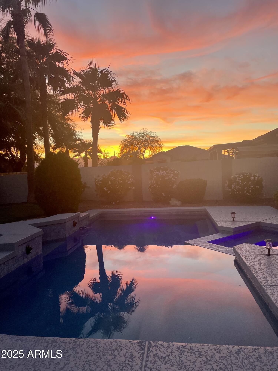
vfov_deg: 67.3
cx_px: 139
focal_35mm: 26
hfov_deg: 53.1
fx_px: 278
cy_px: 186
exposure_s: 1/121
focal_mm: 4.2
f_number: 1.6
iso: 100
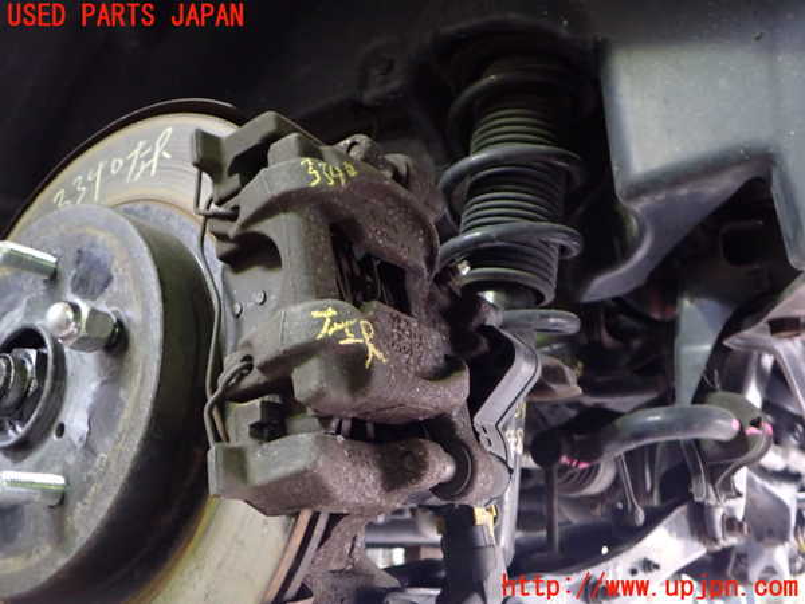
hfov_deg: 60.0
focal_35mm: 30
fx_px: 698
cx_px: 402
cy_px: 302
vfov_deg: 46.8
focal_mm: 5.4
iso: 800
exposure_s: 1/15
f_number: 2.3
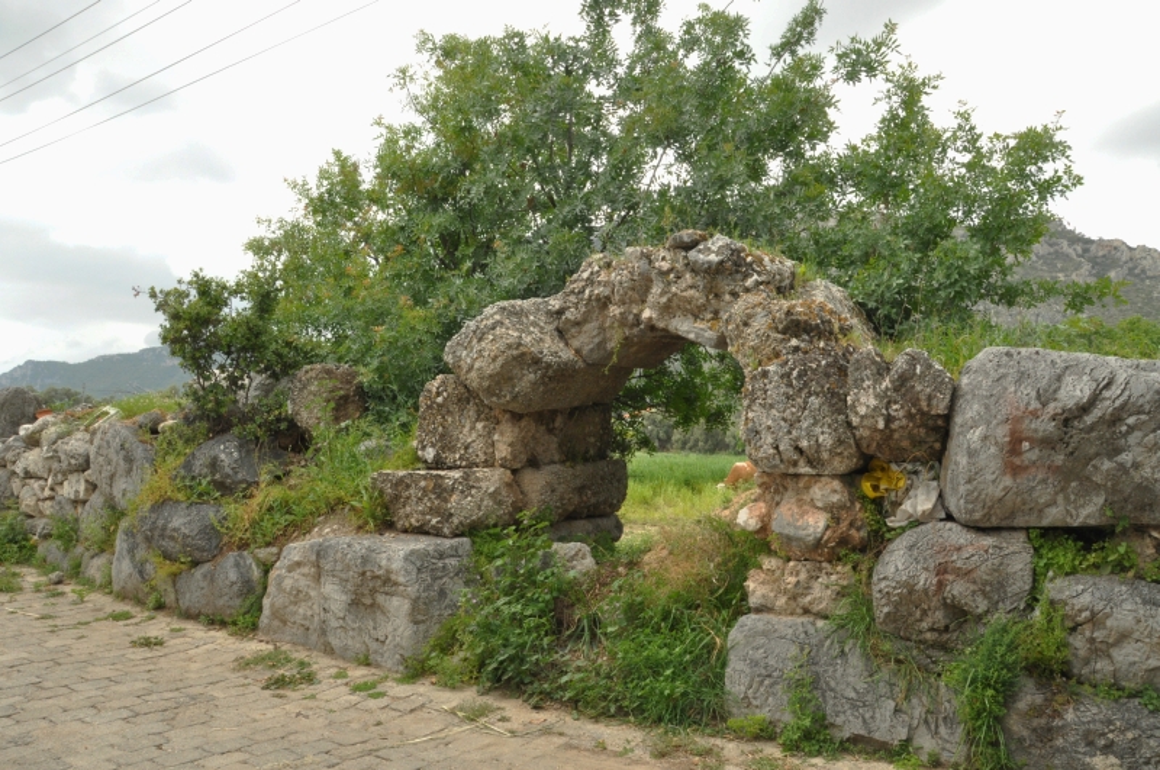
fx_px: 869
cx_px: 580
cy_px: 385
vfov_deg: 47.8
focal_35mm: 27
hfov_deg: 67.5
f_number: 18
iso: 1000
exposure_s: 1/100
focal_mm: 18
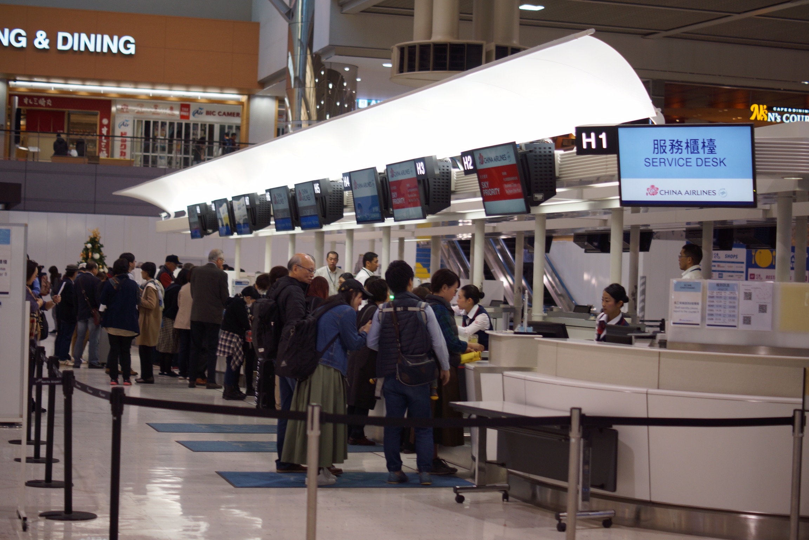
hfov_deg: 27.0
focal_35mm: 75
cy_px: 270
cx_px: 404
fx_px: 1685
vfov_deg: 18.2
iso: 100
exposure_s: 1/125
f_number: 1.8
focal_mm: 50
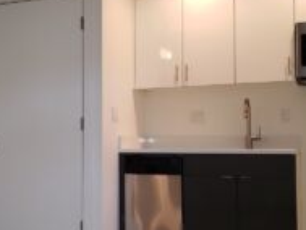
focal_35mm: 55
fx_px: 487
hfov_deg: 34.7
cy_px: 117
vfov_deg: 26.6
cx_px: 108
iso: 100
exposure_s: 1/30
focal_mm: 4.3
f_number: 1.5
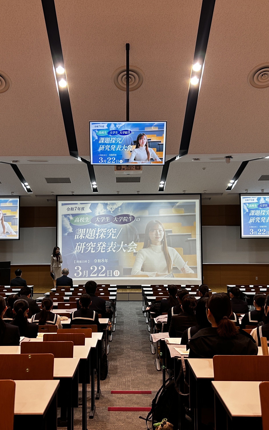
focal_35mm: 37
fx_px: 434
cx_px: 116
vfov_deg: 52.7
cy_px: 216
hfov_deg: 34.4
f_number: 1.5
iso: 100
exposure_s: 1/120
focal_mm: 5.7
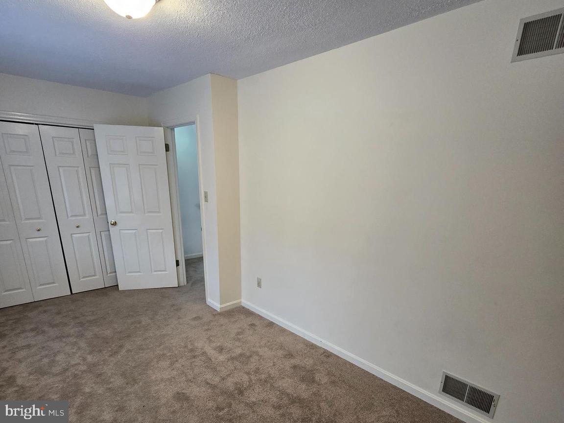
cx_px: 282
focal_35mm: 13
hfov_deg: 106.2
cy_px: 212
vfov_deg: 89.9
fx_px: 212
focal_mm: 2.2
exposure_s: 1/60
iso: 250
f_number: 2.2
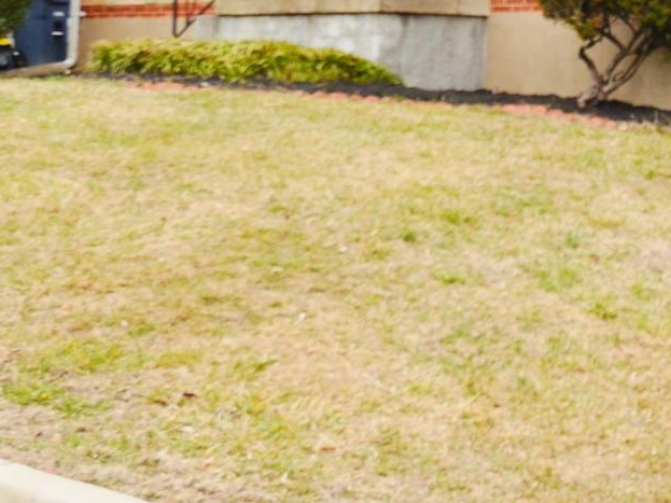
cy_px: -120
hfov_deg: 20.2
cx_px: 771
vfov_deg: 15.4
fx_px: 1783
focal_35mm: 92
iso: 200
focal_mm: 14
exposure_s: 1/200
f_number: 5
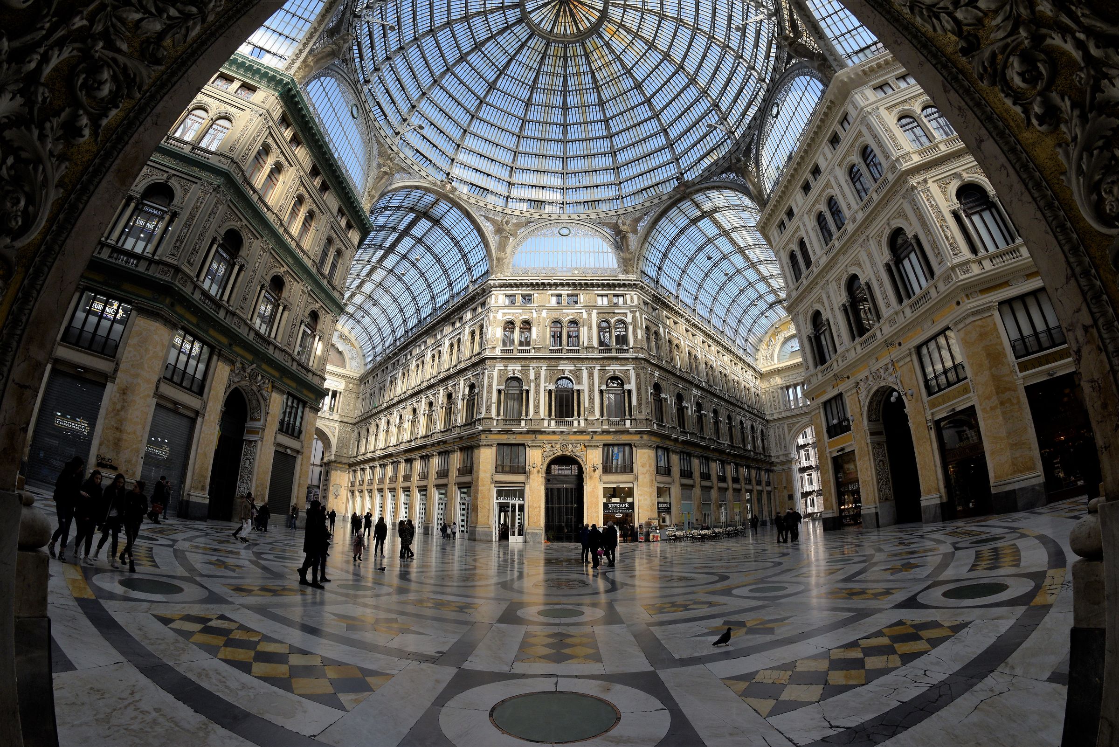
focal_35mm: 12
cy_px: 374
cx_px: 560
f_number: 11
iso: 400
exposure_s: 1/250
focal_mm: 12
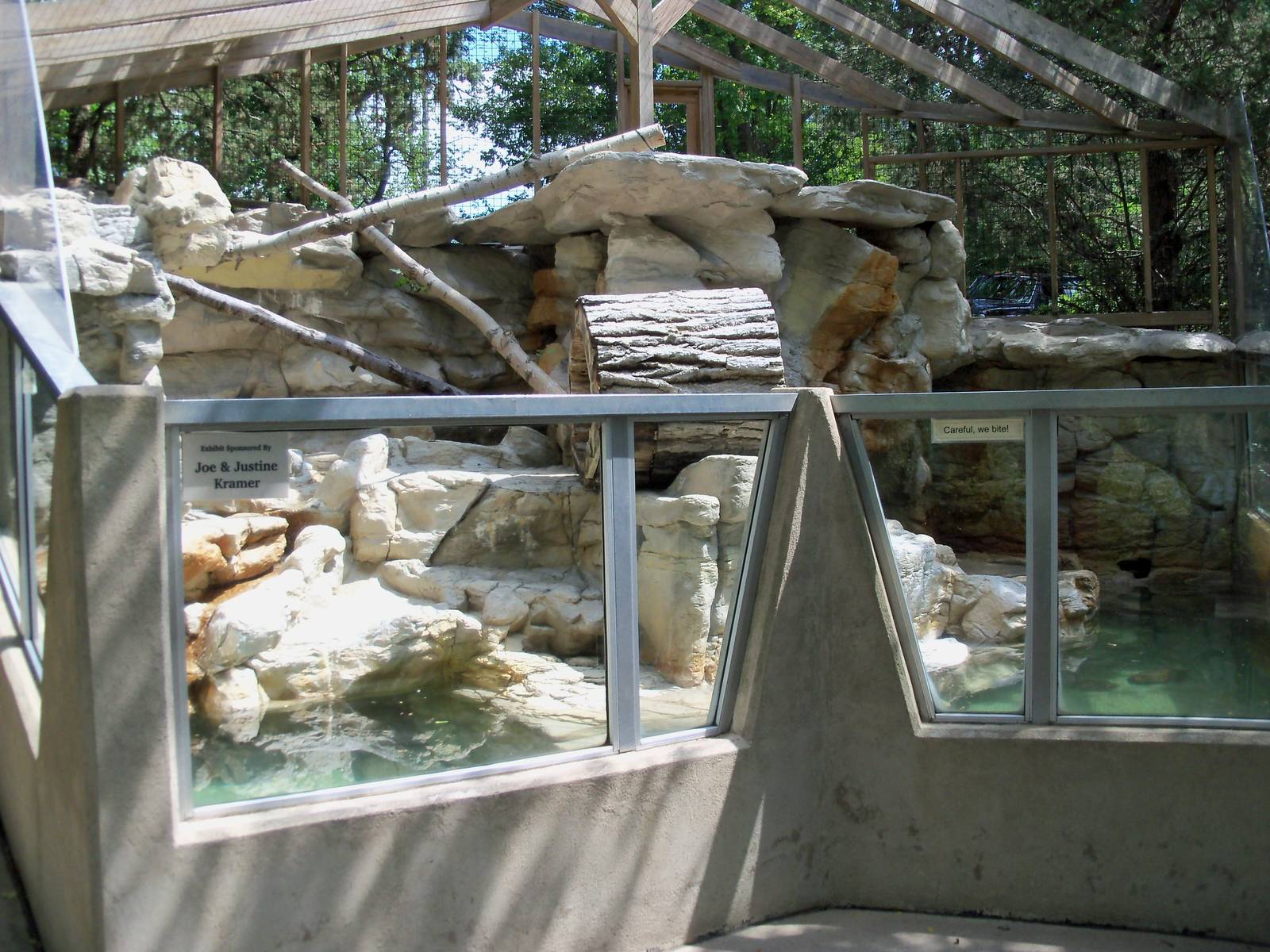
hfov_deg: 52.6
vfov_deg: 40.7
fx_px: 1284
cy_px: 476
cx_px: 635
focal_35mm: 35
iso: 80
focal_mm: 6.3
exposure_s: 1/320
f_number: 3
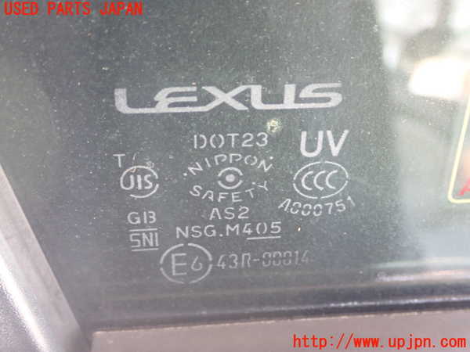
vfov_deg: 31.5
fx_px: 625
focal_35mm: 46
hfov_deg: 41.2
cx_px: 235
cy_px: 176
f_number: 3.1
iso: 800
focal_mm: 8.41
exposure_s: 1/30
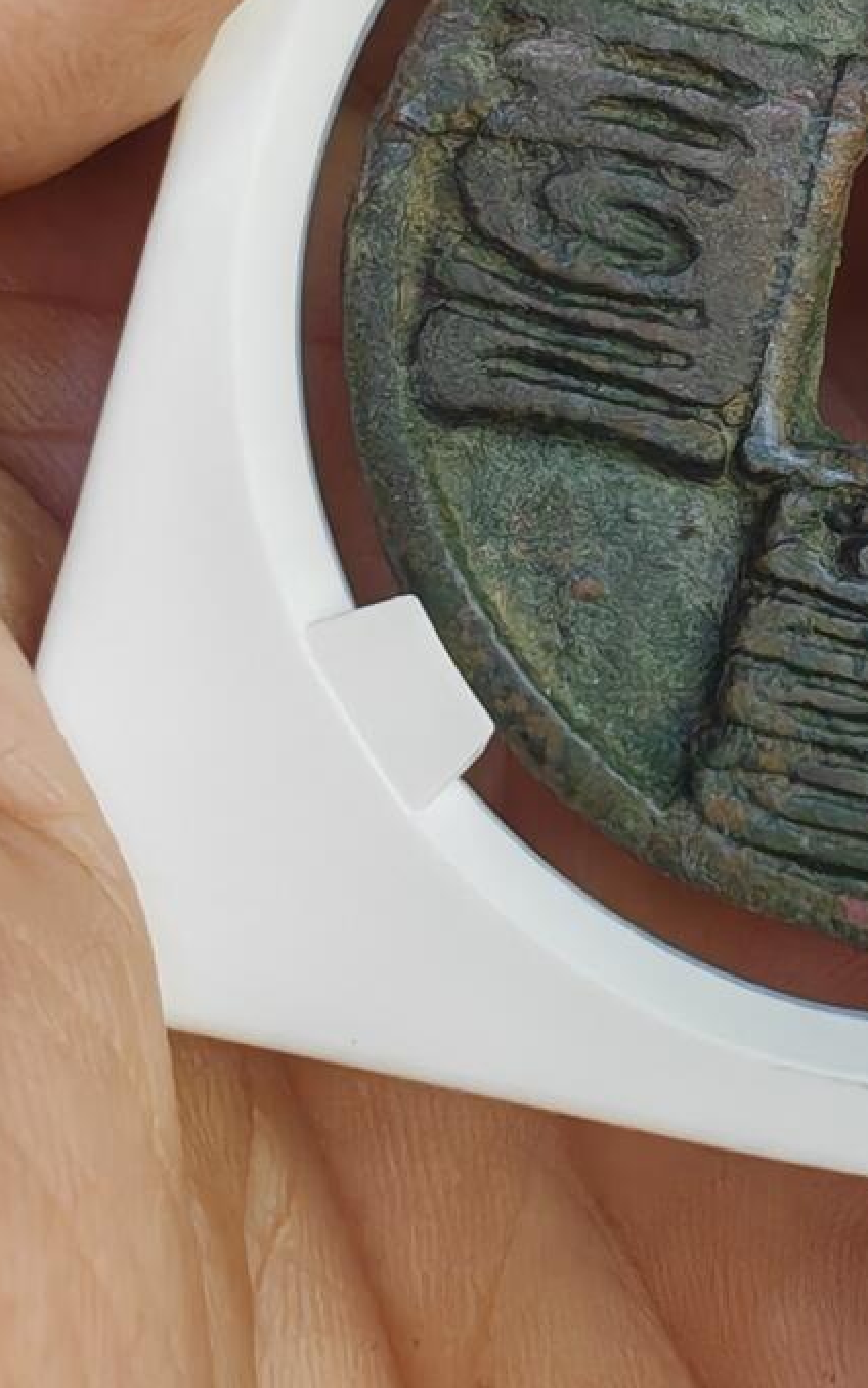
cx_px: 1003
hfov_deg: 16.5
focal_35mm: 76
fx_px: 2875
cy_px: 317
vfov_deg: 26.7
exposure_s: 1/50
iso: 80
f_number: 2.2
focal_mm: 1.96
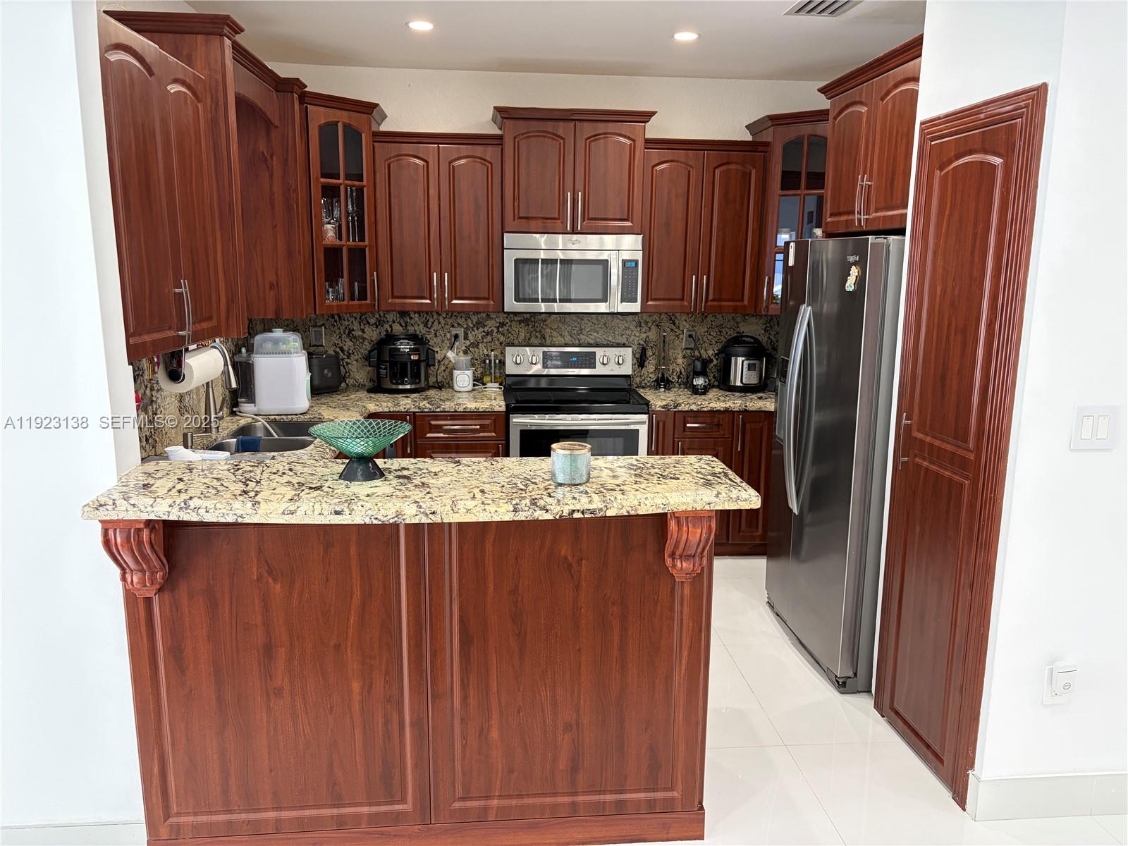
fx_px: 847
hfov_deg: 67.3
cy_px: 423
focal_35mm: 26
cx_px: 564
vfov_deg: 53.1
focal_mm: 5.96
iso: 160
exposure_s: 1/60
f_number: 1.6
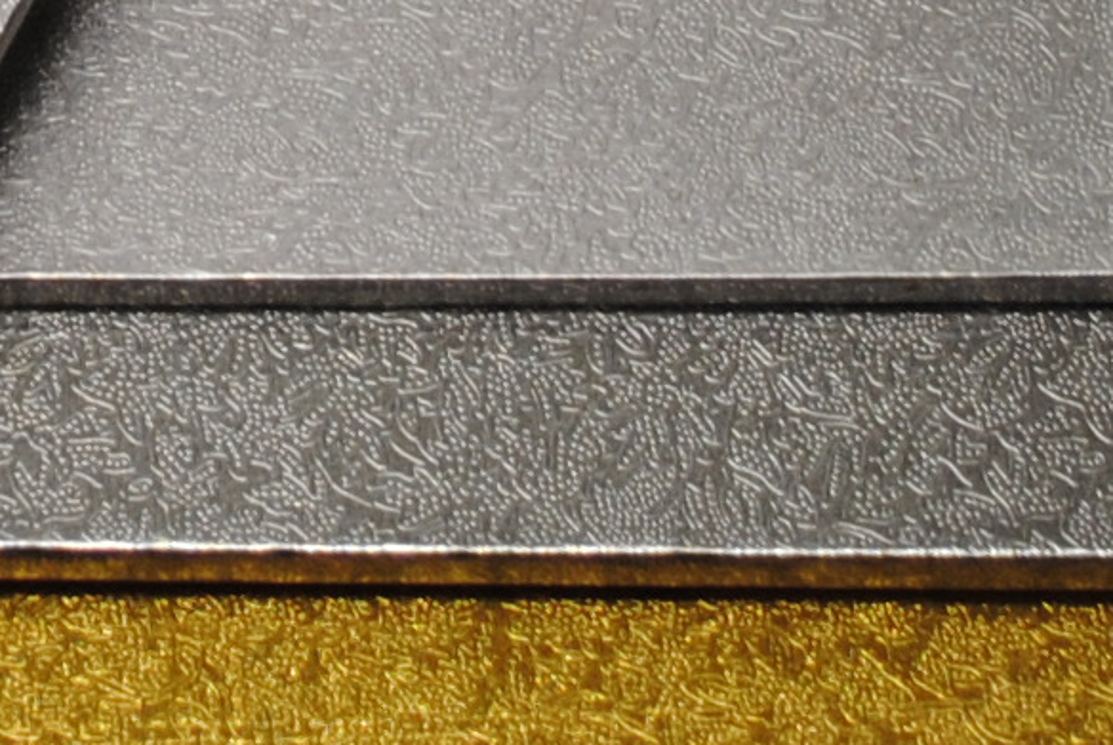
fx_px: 6160
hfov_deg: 10.1
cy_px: -615
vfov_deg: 6.7
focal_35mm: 199
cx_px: -269
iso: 200
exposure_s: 1/50
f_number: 3.8
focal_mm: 20
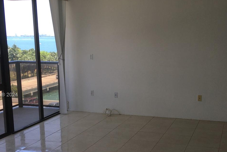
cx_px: 133
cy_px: 95
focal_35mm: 51
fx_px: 322
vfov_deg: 26.4
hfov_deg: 38.8
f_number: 2.2
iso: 25
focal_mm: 4.15
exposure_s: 1/315
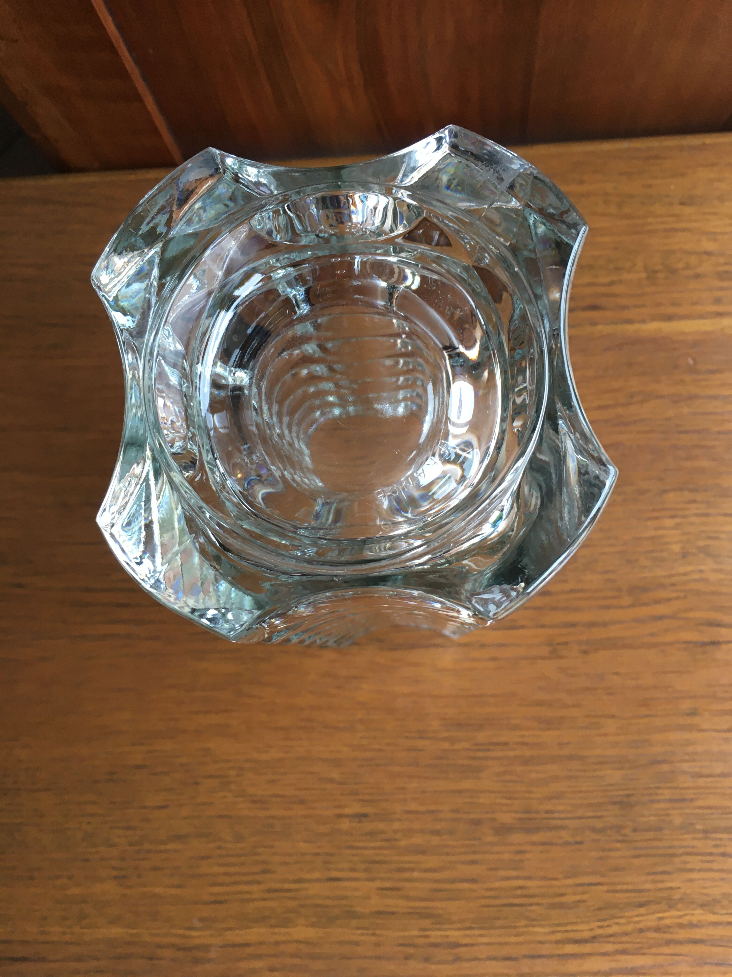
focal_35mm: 29
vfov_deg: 61.7
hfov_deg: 48.2
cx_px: 366
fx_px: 818
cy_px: 488
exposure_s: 1/33
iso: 80
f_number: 2.2
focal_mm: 4.15
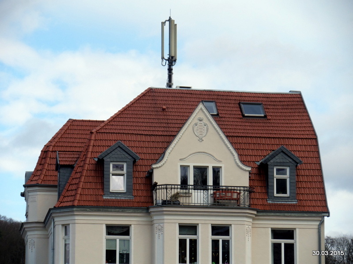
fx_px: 1815
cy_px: 132
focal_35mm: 178
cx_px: 176
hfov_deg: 11.1
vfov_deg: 8.3
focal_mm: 28.9
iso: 80
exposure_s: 1/350
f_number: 4.4
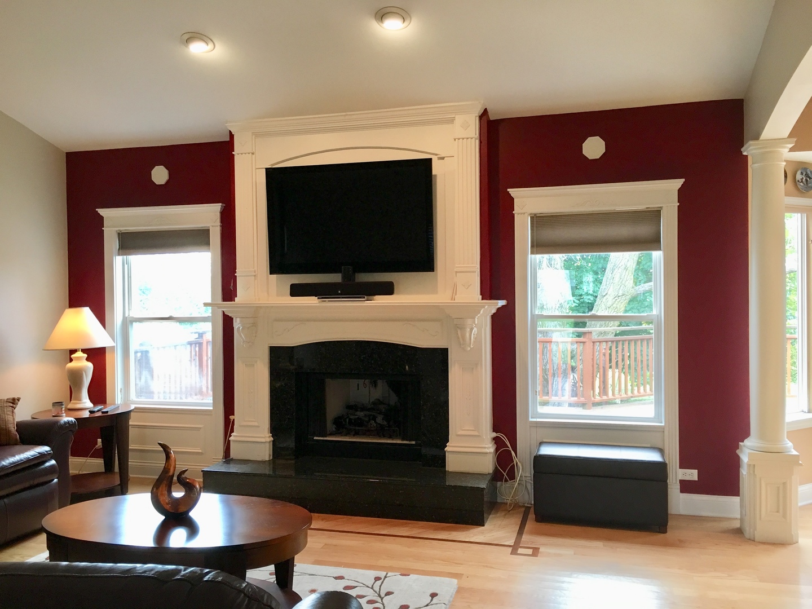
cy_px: 304
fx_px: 680
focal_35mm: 29
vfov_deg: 48.2
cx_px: 406
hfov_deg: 61.7
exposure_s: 1/30
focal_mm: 4.15
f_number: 2.2
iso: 40
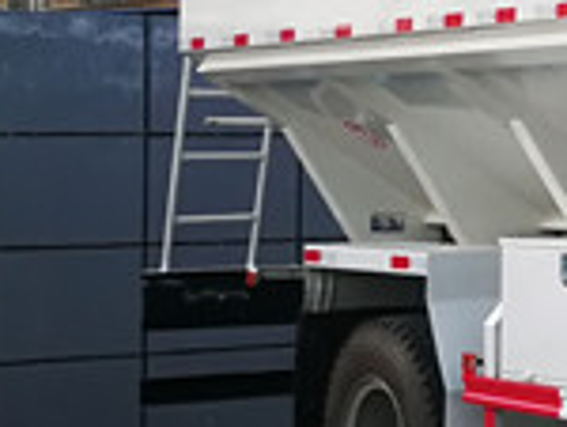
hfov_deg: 12.6
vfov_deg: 11.8
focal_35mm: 126
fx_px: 2067
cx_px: 1300
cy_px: 138
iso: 100
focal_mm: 3.95
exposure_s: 1/50
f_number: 2.2
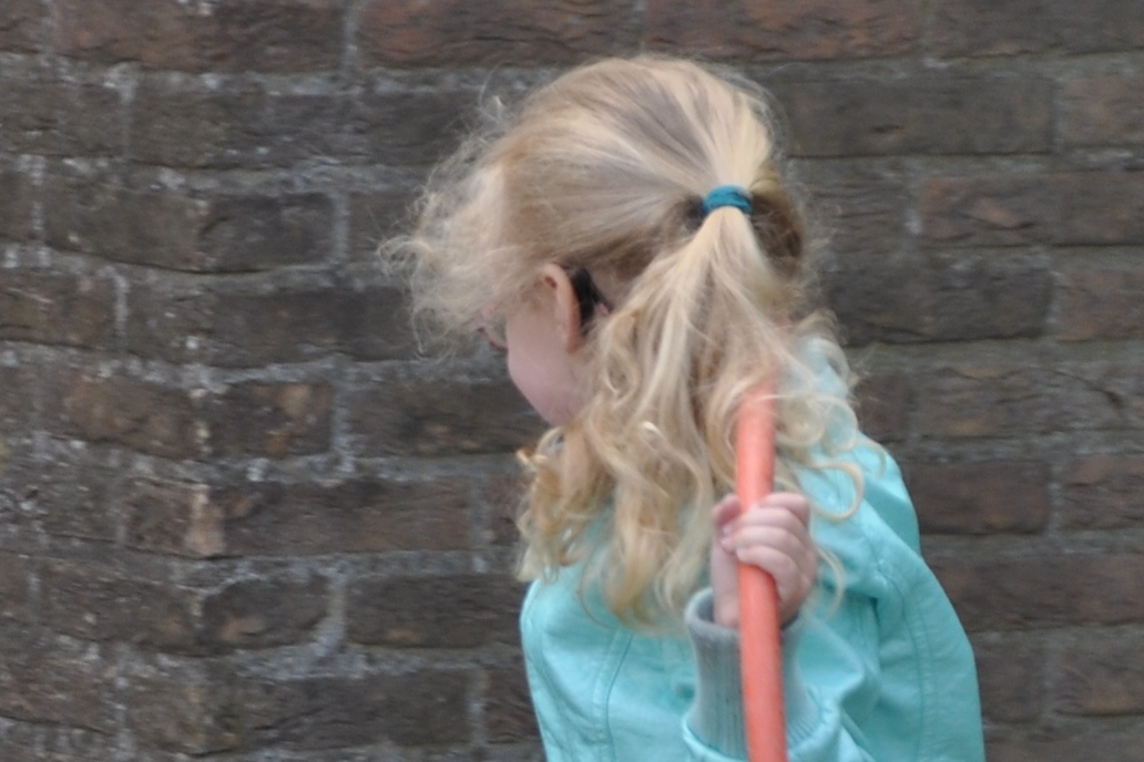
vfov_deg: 3.1
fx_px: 14172
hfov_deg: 4.6
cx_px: -591
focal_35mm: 446
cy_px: 928
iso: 200
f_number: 6.3
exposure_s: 1/160
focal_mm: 92
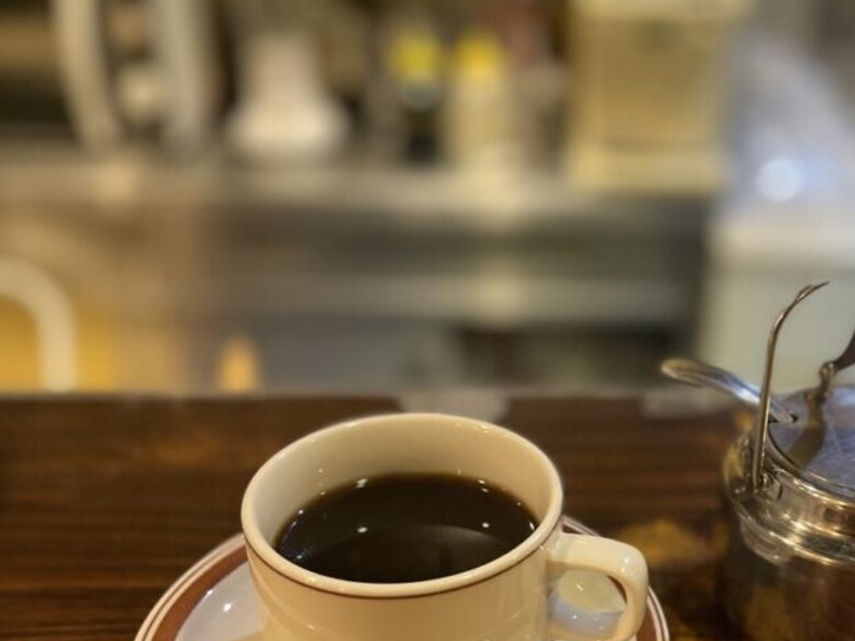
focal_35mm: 43
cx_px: 617
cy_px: 477
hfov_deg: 42.8
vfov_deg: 33.0
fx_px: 1062
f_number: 1.6
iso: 400
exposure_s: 1/40
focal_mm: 5.1
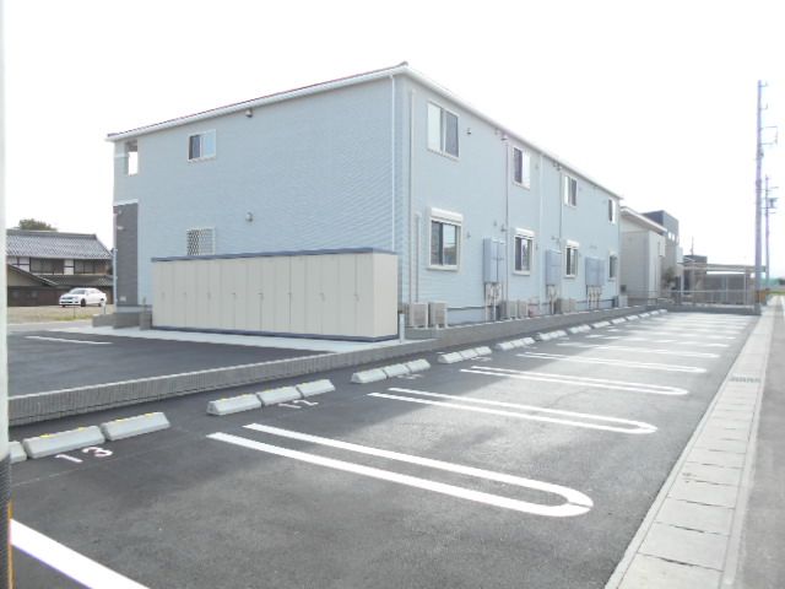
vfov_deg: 53.1
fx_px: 590
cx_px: 392
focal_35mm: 26
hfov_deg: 67.3
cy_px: 294
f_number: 3.2
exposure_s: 1/400
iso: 80
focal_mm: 4.6
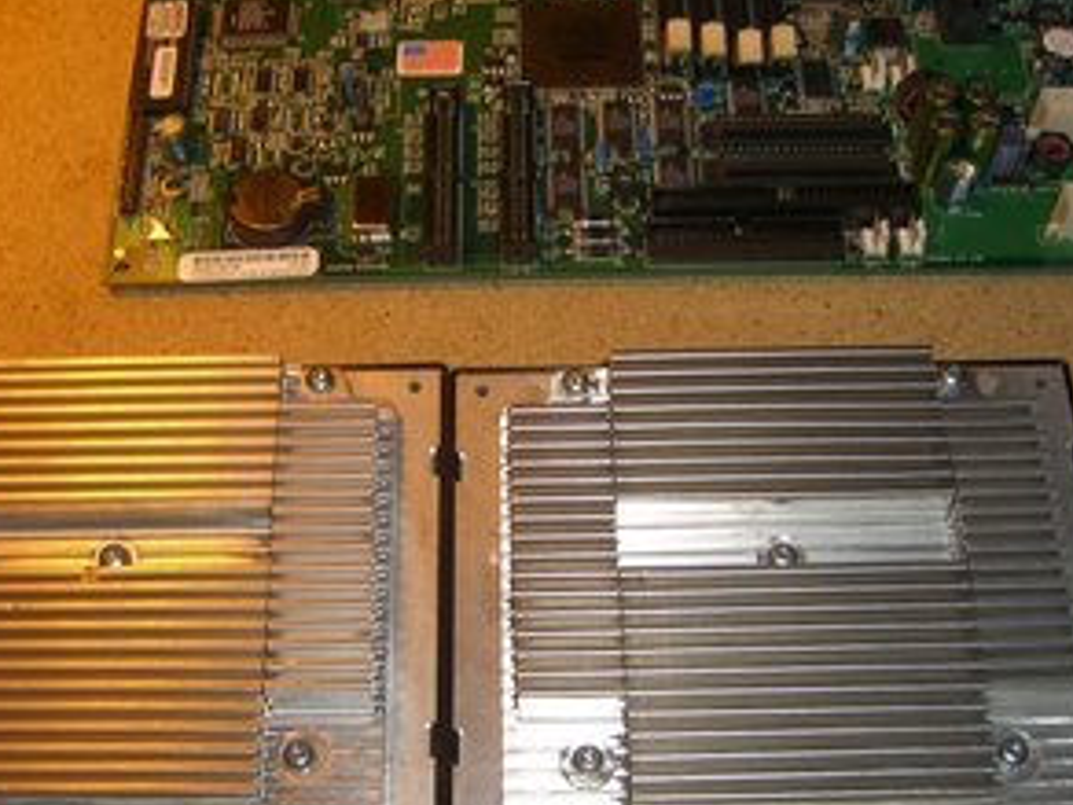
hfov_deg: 36.7
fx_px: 1612
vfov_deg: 27.9
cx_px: 448
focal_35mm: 52
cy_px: 504
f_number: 2.8
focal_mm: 7.9
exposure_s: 1/60
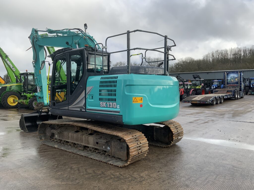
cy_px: 95
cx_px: 127
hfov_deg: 61.7
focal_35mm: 29
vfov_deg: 48.2
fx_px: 213
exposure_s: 1/1168
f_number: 1.8
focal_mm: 3
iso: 16
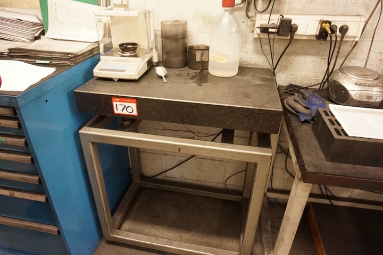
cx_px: 192
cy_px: 128
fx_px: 255
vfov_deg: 53.1
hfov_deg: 73.7
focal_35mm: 24
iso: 3200
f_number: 3.5
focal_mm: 16
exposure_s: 1/80
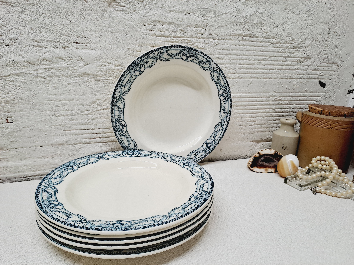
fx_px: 256
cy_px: 132
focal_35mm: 25
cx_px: 177
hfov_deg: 69.4
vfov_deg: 54.9
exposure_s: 1/100
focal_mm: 4.65
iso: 50
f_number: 1.8
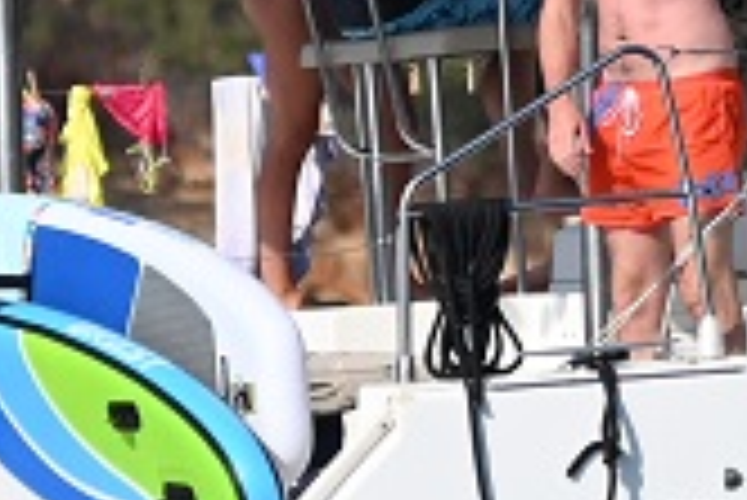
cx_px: 904
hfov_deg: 1.0
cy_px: -20
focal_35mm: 2037
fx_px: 42304
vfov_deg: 0.7
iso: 140
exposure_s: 1/1000
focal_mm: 260
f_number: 5.6
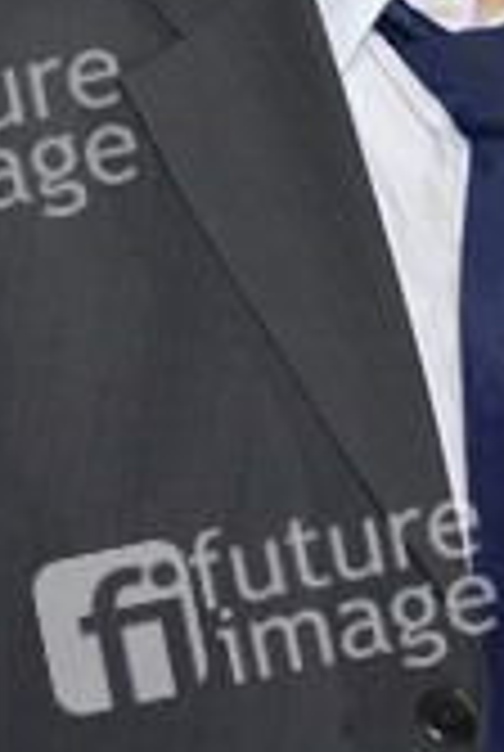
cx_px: 400
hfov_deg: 4.2
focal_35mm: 331
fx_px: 6922
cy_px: -68
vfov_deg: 6.2
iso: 400
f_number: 5.6
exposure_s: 1/50
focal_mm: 92
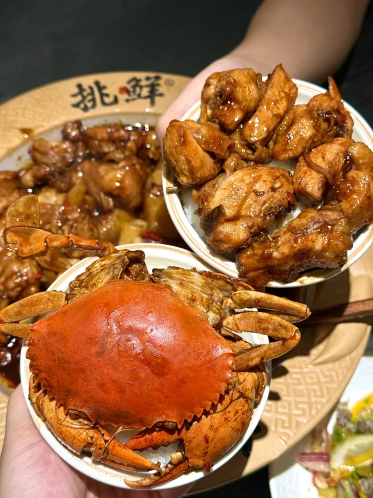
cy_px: 249
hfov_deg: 30.3
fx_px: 690
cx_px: 186
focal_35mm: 48
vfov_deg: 39.7
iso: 80
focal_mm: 6.76
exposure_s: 1/100
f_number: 1.78
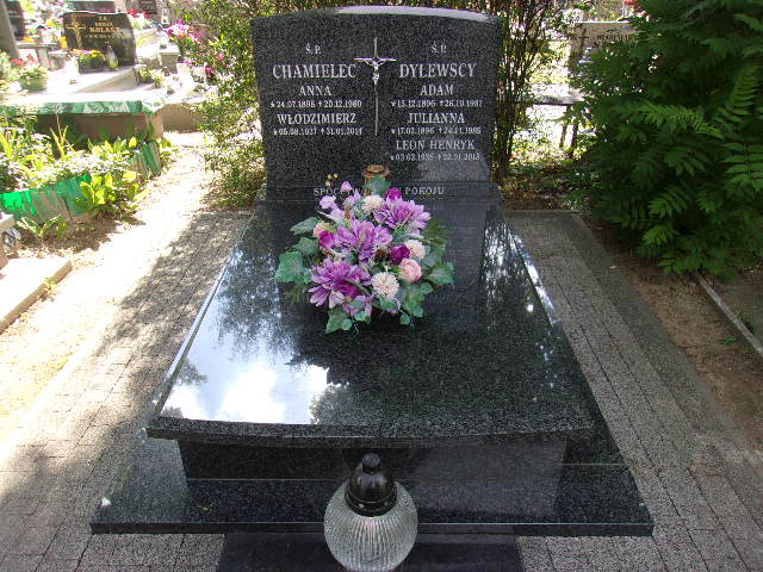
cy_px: 286
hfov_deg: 65.3
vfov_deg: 51.4
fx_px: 595
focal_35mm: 27
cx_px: 382
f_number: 3
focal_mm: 4.9
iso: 80
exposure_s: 1/160
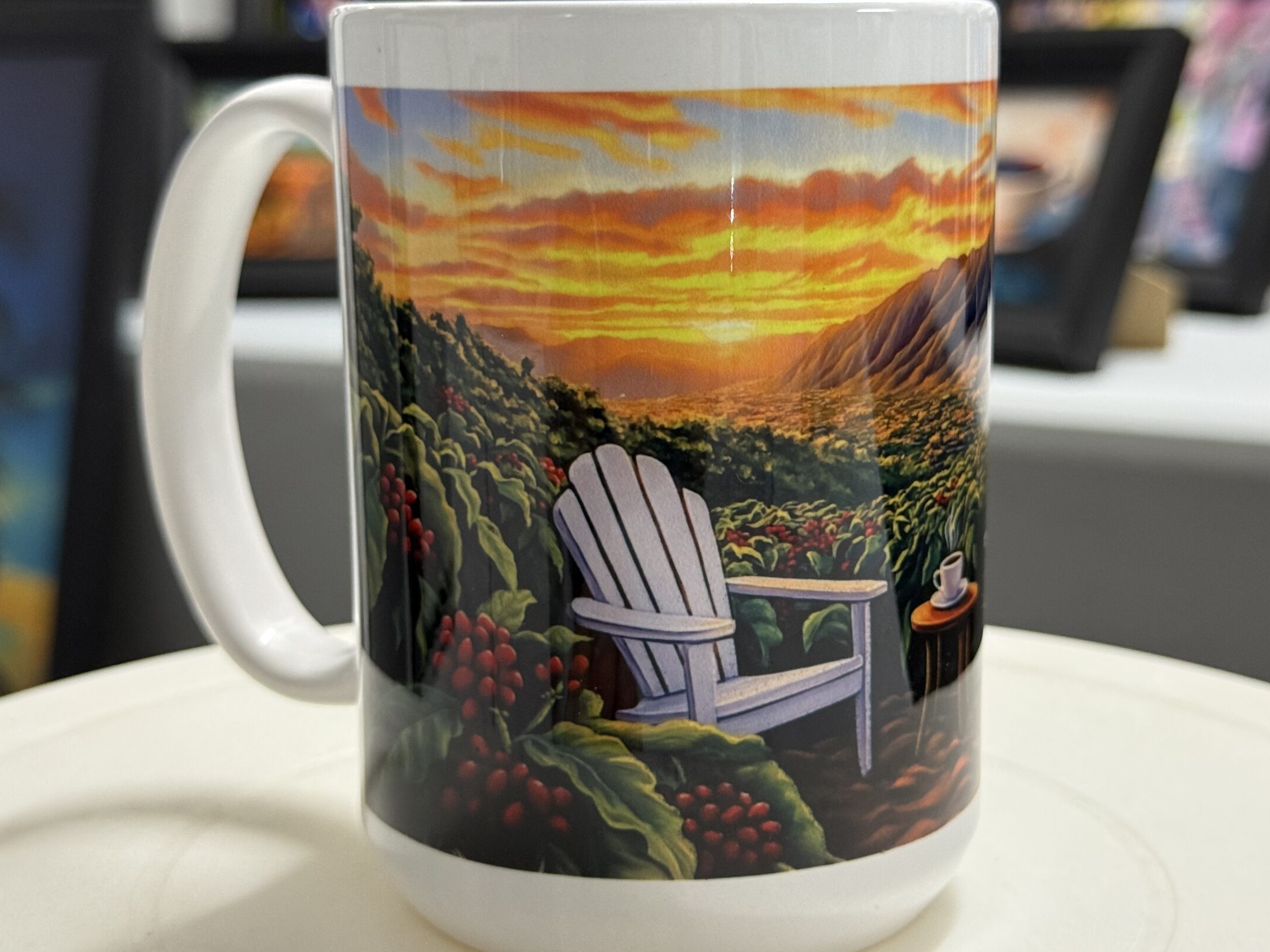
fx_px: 2091
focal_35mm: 57
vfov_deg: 25.7
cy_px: 460
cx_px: 682
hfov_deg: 33.8
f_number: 1.78
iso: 200
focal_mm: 6.76
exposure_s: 1/60
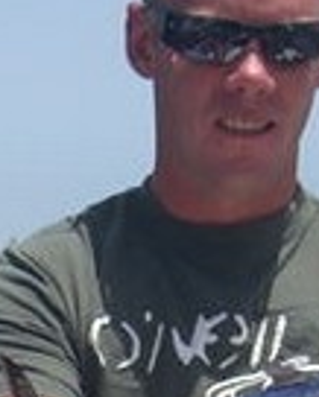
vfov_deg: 7.8
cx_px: -29
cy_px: 496
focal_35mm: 244
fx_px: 2876
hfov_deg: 6.3
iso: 64
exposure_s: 1/229
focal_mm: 9
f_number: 6.9
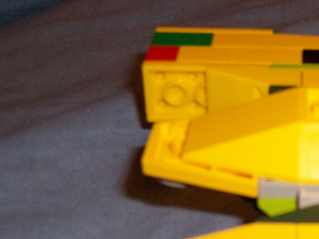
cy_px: 202
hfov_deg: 21.2
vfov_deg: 16.8
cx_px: 367
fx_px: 802
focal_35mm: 87
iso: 140
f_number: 2.8
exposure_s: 1/60
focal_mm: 5.5
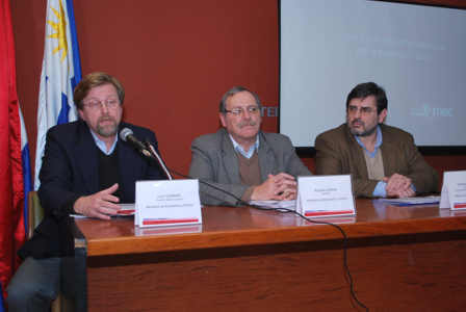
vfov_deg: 28.2
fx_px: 622
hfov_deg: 41.1
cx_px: 233
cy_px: 156
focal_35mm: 48
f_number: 4.8
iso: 200
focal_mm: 32
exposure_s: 1/60
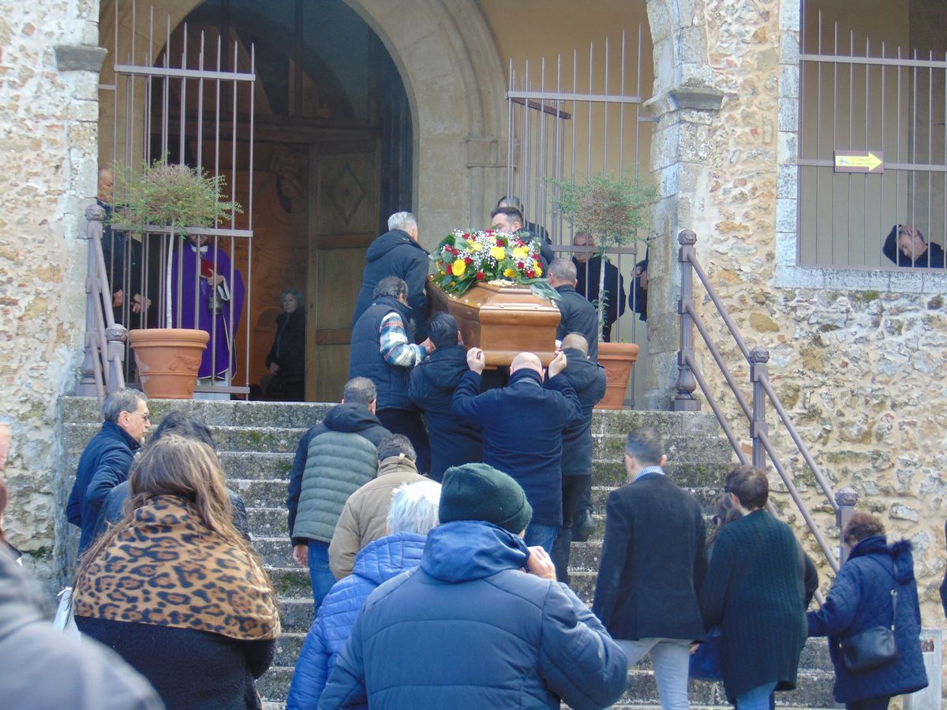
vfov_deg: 13.7
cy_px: 355
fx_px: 2955
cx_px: 474
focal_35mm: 108
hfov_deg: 18.2
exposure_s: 1/320
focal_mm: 19.4
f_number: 3.9
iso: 80
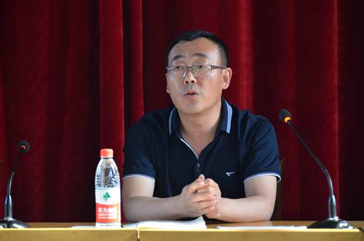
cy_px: 120
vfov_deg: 8.1
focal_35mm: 168
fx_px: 1695
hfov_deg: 12.3
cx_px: 182
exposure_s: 1/30
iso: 800
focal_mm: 112
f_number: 5.3
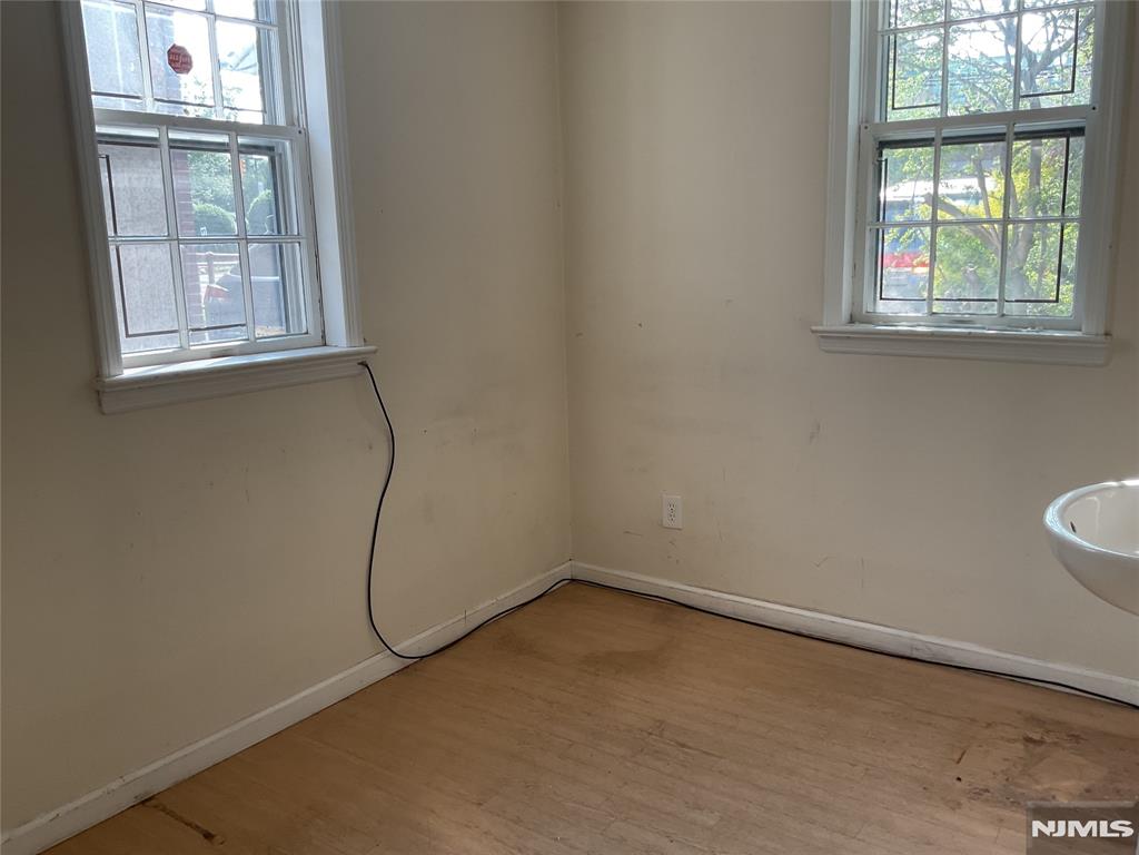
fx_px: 954
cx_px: 570
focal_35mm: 29
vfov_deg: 48.2
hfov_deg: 61.7
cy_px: 428
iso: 40
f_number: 1.8
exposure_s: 1/120
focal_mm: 3
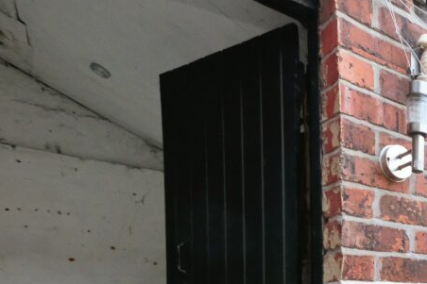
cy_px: 309
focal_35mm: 34
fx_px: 403
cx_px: 474
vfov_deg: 34.0
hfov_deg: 43.0
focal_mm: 10
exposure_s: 1/75
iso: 4000
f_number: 5.6
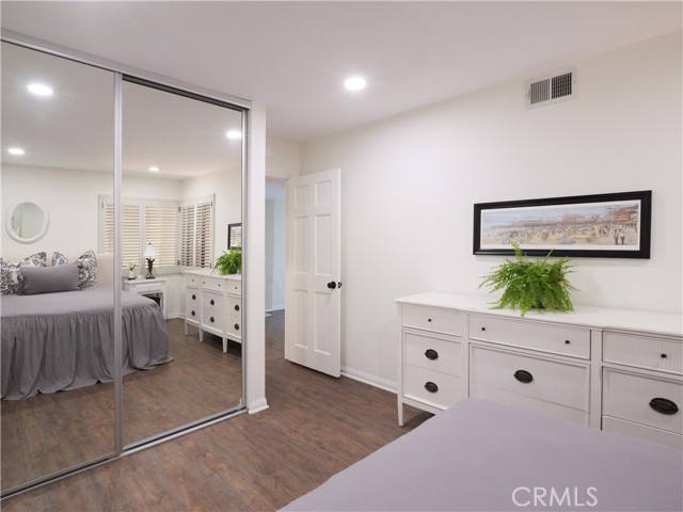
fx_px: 355
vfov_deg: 71.6
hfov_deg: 87.8
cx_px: 342
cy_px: 256
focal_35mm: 18
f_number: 8
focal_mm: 9
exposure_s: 1/40
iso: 2000
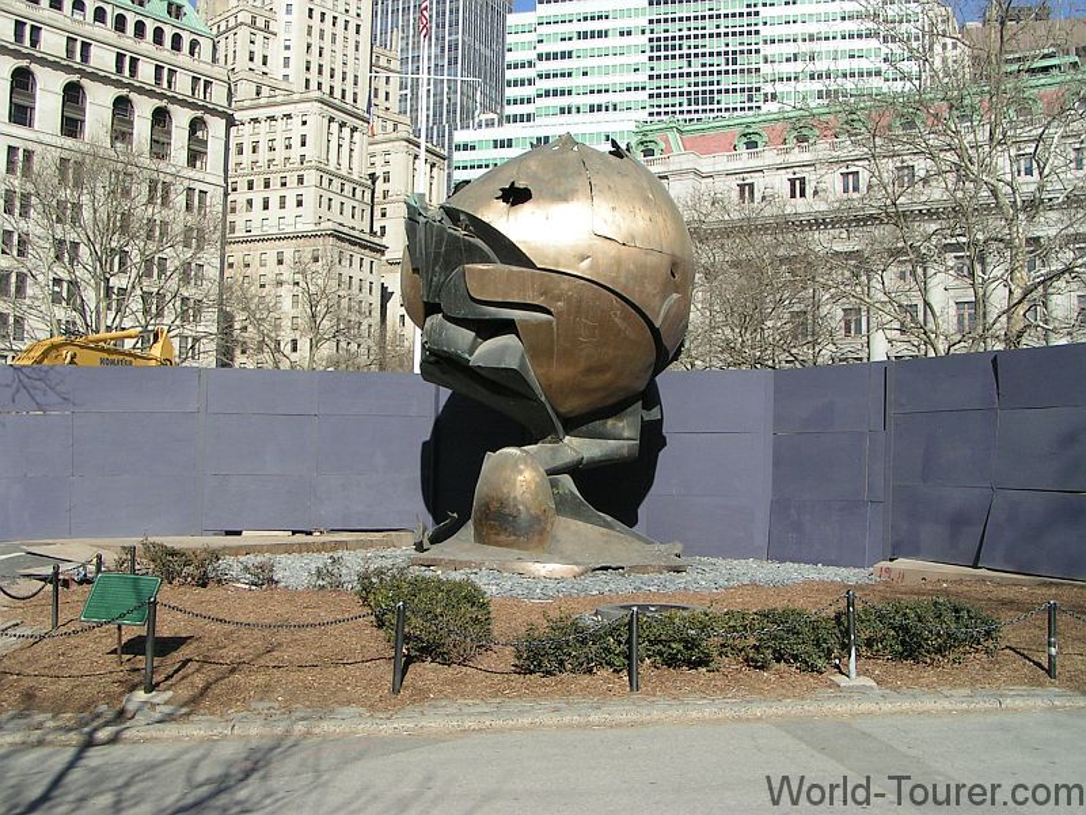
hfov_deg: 49.0
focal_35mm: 38
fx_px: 1192
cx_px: 543
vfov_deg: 37.7
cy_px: 408
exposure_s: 1/400
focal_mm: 5.8
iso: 50
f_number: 5.6
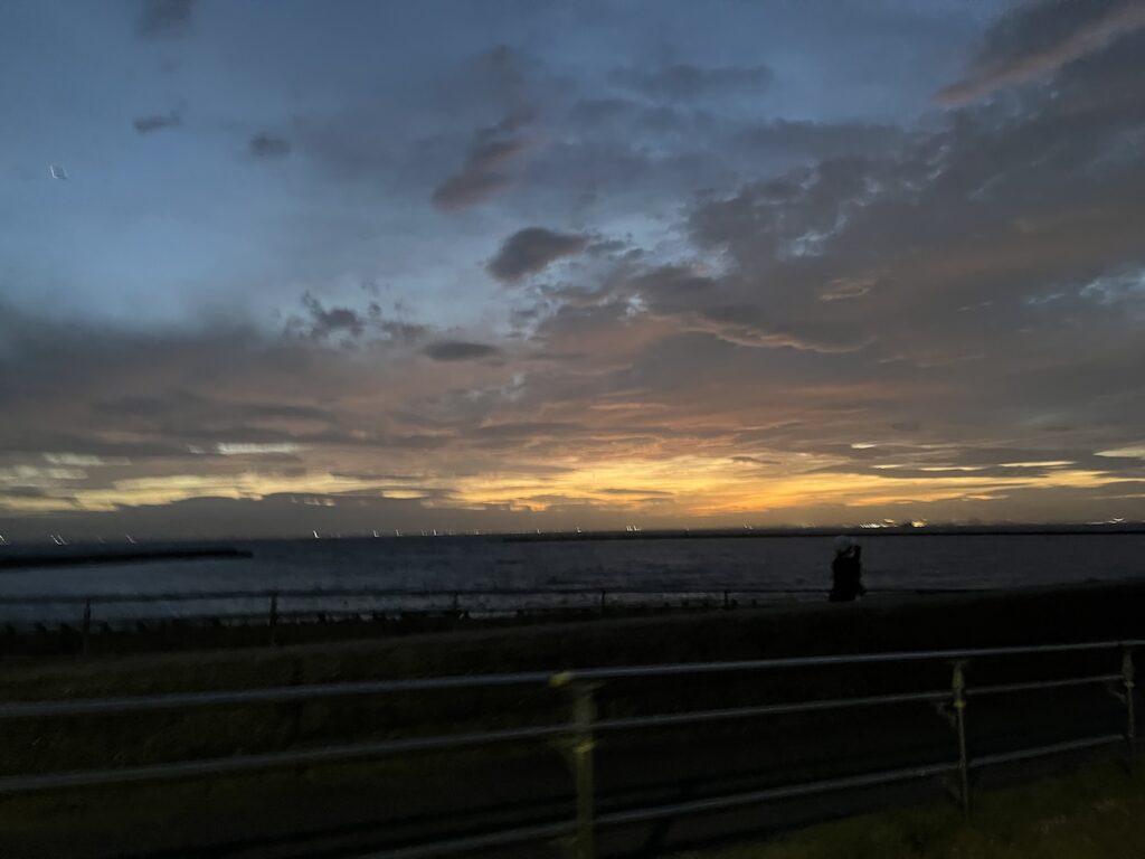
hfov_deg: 67.3
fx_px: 860
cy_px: 430
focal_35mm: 26
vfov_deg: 53.1
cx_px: 572
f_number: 1.6
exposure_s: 1/30
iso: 800
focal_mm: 5.1
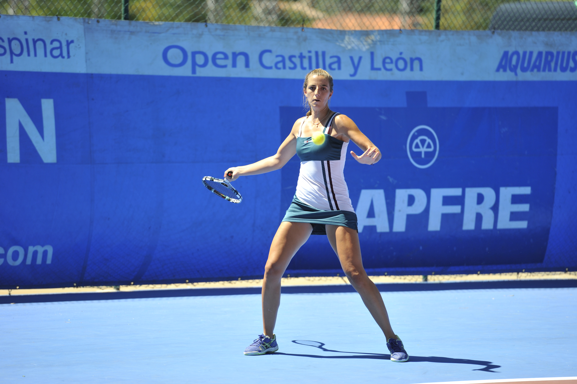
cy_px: 192
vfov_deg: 6.9
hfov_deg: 10.3
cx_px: 288
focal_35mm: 200
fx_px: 3203
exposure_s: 1/3200
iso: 500
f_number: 4
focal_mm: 200
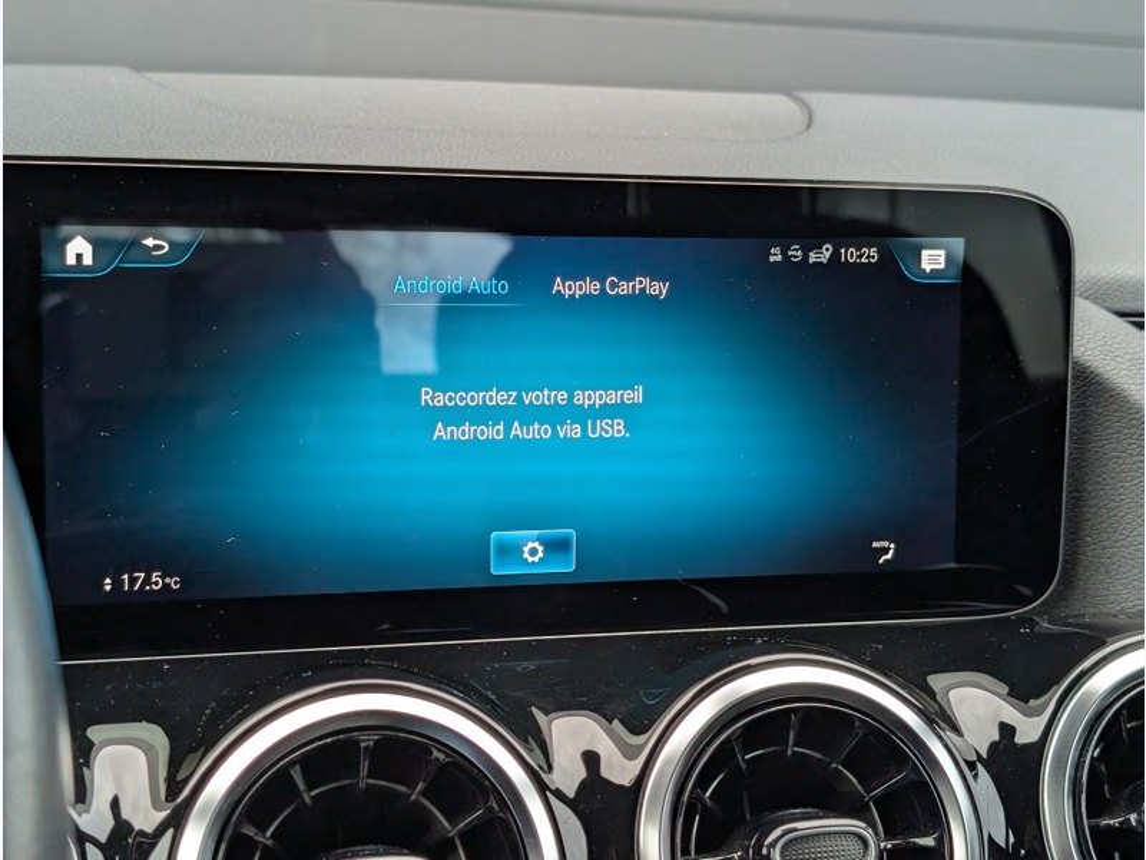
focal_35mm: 49
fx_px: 1622
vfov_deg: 29.7
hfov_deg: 38.9
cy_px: 430
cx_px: 573
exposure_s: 1/213
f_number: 1.68
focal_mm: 6.9
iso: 154
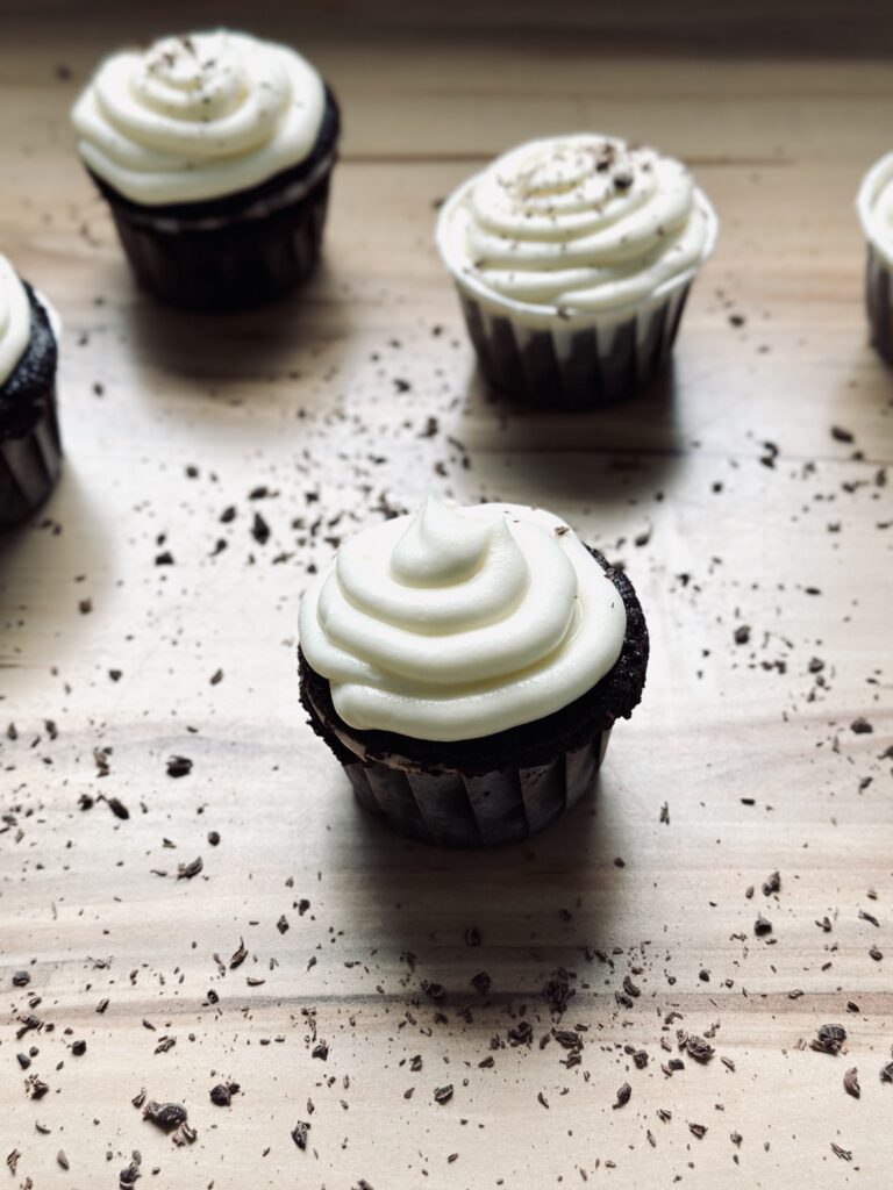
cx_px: 446
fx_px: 1651
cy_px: 595
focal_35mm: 48
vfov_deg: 39.7
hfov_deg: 30.3
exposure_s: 1/168
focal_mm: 6.86
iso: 64
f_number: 1.78
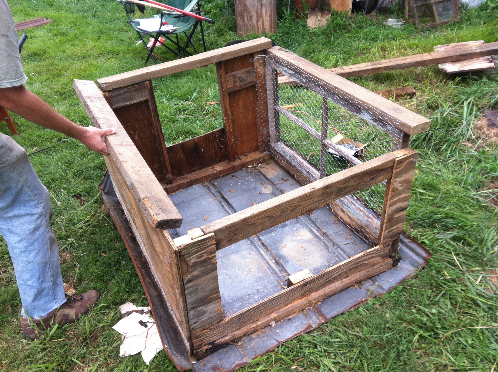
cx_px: 249
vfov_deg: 40.6
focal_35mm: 35
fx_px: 503
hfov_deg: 52.7
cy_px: 186
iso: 80
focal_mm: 3.85
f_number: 2.8
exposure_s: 1/138
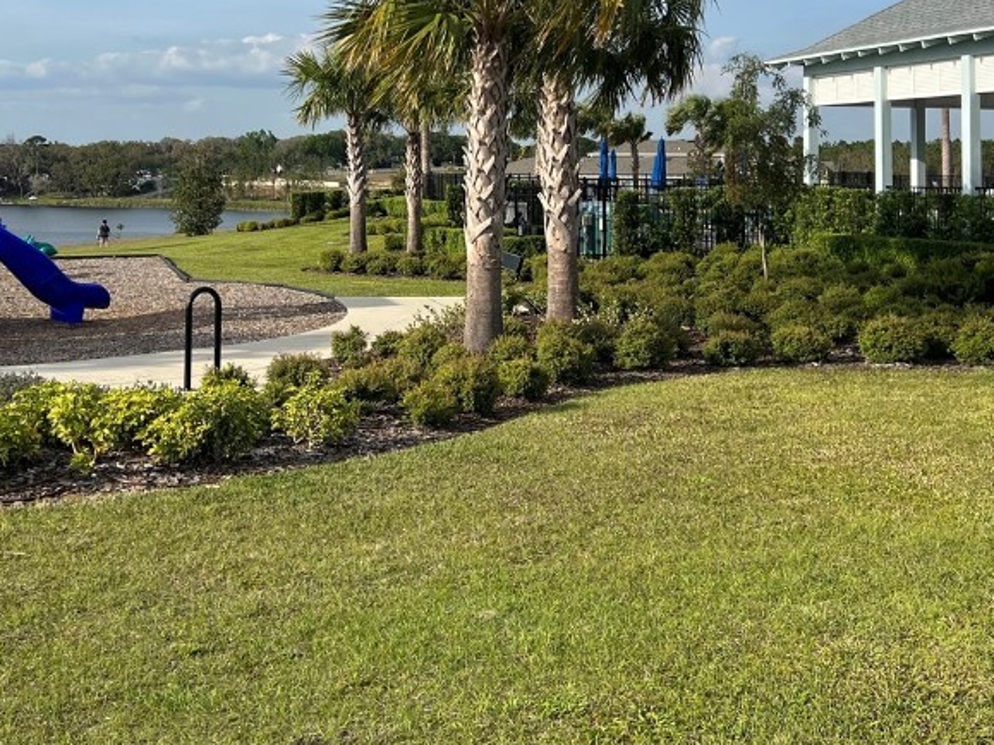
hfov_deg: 41.1
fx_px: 1321
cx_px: 410
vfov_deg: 30.5
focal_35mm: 46
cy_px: 112
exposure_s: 1/4444
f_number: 1.5
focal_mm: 5.7
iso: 50
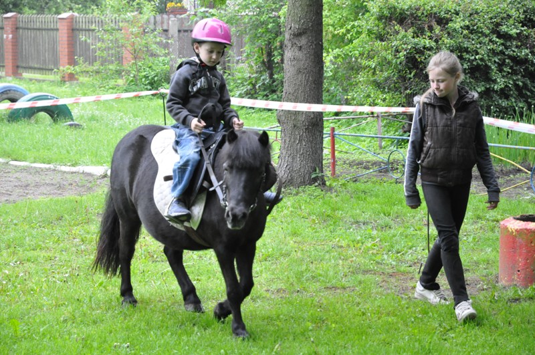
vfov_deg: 10.7
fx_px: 1892
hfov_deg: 16.1
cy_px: 178
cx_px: 268
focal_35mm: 128
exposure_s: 1/250
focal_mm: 85
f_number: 5.6
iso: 2500
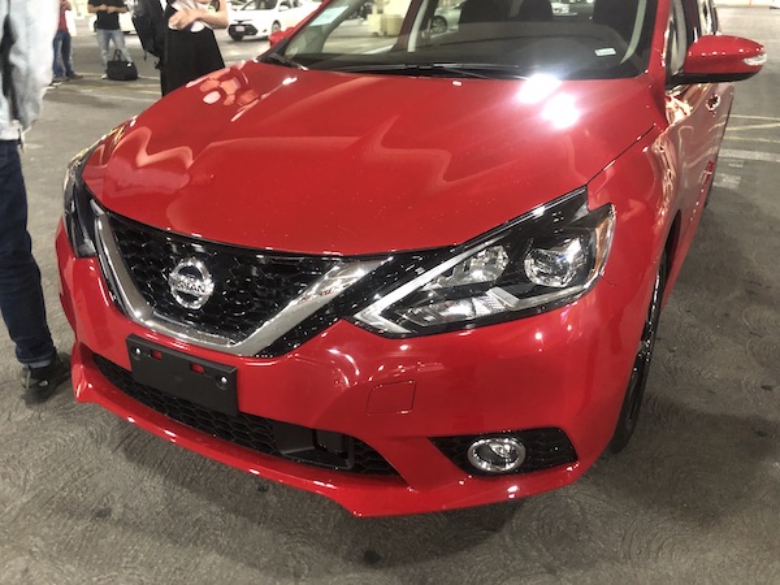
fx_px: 631
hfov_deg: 63.4
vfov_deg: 49.7
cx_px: 390
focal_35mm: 28
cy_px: 292
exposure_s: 1/4
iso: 100
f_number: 1.8
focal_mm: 3.99
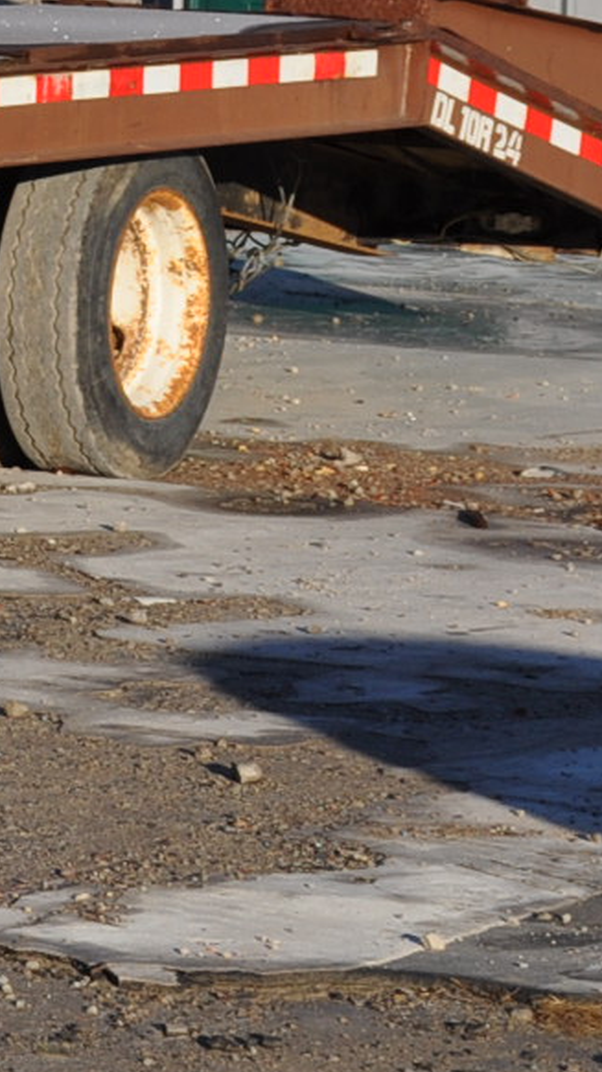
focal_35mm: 266
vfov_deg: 8.0
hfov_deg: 4.4
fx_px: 7555
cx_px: -1042
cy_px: -133
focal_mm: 46
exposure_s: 1/400
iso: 200
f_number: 10
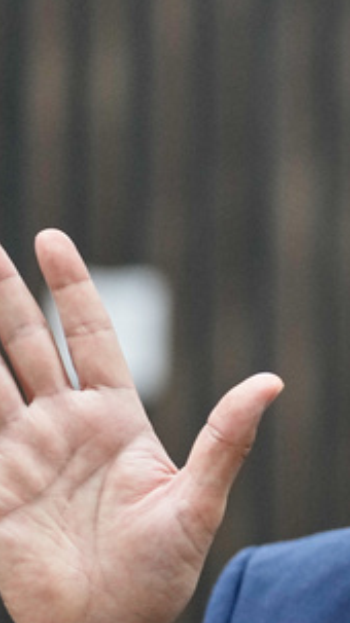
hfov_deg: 2.5
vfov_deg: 4.4
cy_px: 462
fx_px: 8084
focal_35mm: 489
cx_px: 677
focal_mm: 138
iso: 1600
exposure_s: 1/250
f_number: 2.8
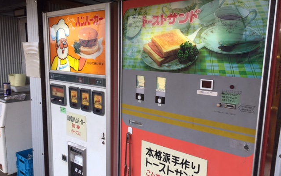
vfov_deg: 40.6
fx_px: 237
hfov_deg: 61.2
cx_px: 140
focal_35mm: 31
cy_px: 96
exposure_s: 1/60
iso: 32
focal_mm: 4.15
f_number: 2.2
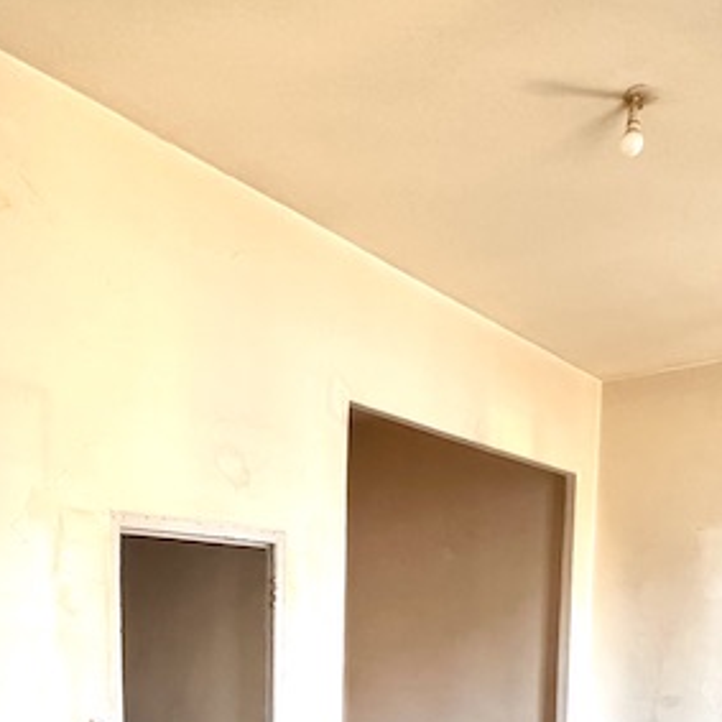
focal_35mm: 35
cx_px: 398
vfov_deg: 41.7
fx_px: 826
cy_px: 704
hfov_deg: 47.1
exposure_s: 1/50
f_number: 2.2
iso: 250
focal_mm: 2.22
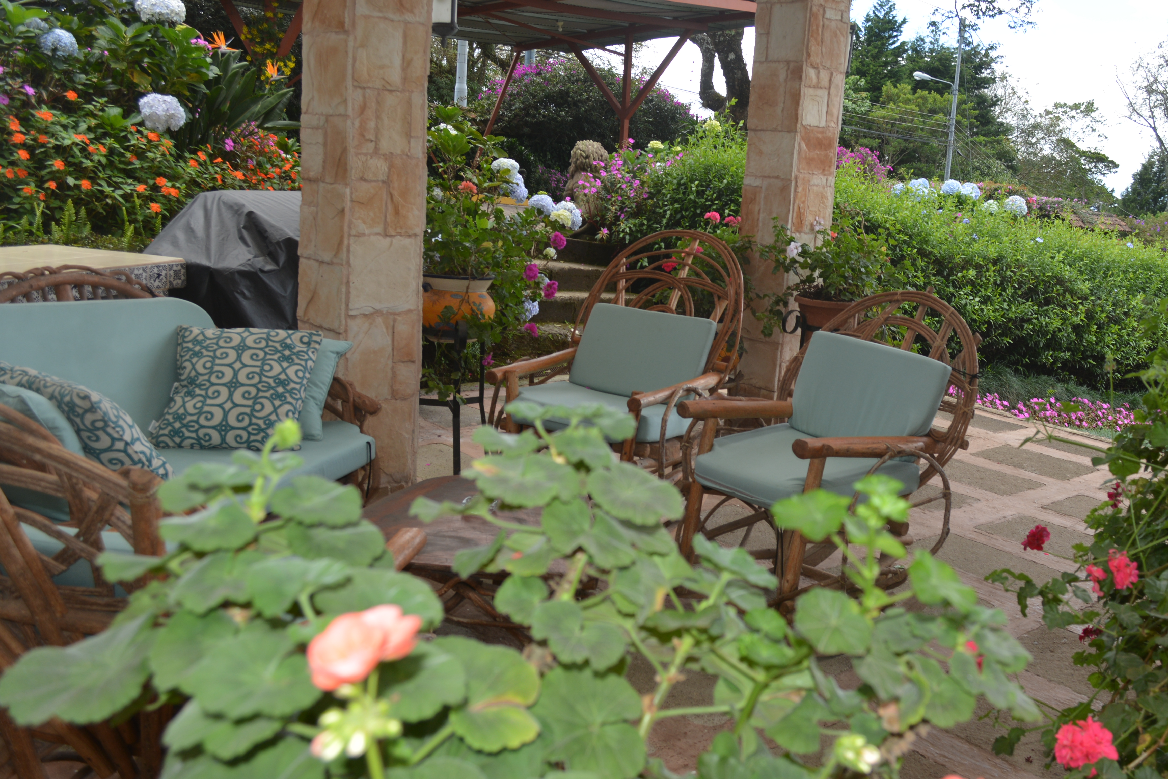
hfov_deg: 54.1
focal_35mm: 35
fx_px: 1135
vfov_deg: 37.8
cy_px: 359
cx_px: 696
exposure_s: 1/200
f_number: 4.5
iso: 100
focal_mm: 18
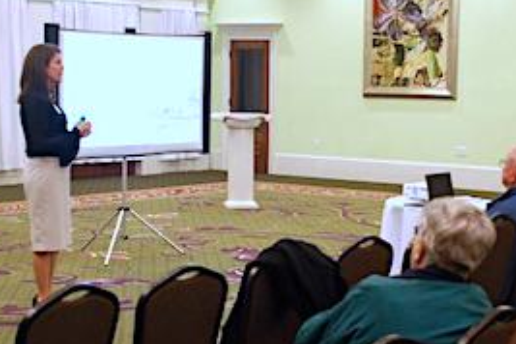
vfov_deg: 15.7
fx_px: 1244
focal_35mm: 87
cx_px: 303
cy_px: 175
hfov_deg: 23.4
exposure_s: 1/30
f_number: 4.5
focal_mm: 35
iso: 640
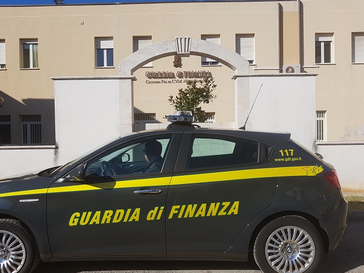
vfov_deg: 51.3
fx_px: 284
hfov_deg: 65.3
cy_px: 137
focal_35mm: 27
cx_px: 185
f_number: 1.7
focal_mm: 4.2
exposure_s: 1/3448
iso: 50
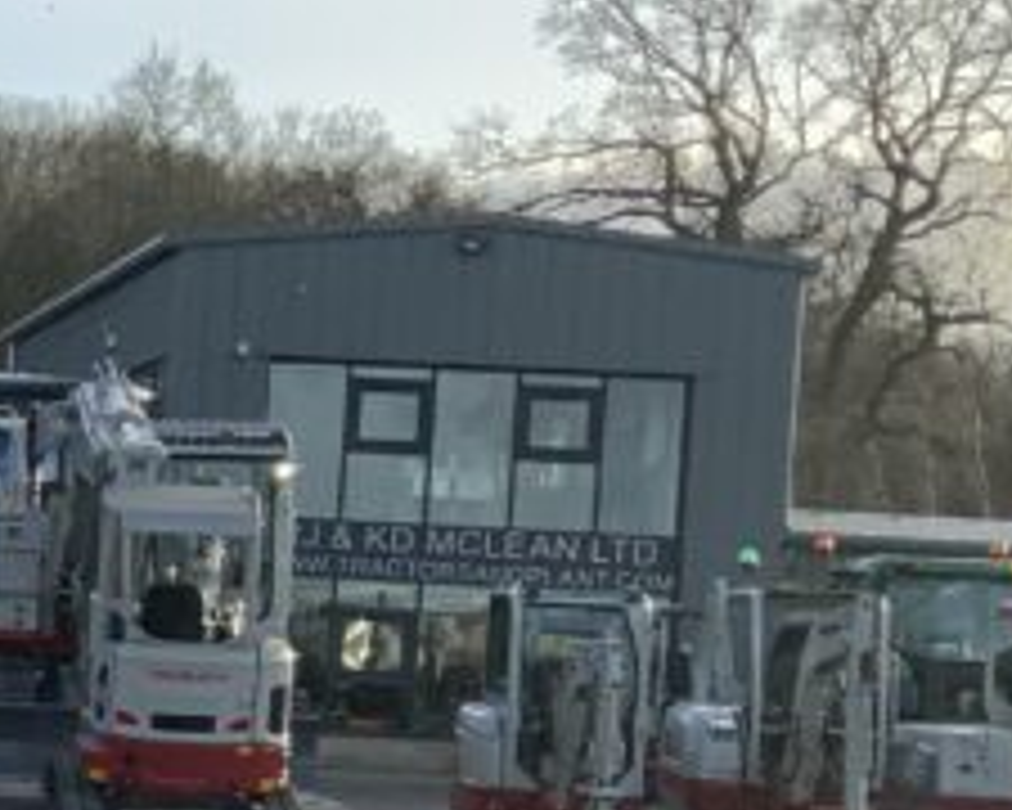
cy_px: 706
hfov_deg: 12.6
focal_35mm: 129
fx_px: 3864
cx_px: -1169
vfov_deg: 11.9
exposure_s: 1/691
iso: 16
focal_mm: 3
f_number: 1.8
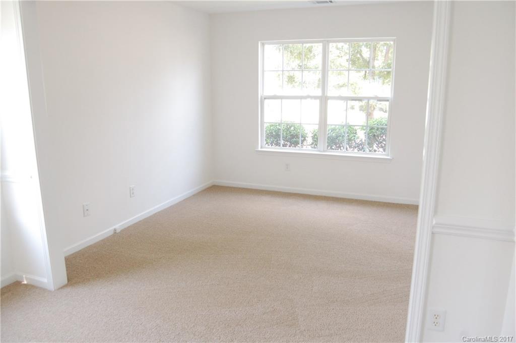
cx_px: 258
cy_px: 172
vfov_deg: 47.8
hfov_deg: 67.4
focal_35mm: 27
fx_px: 387
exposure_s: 1/200
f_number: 4.5
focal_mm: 18
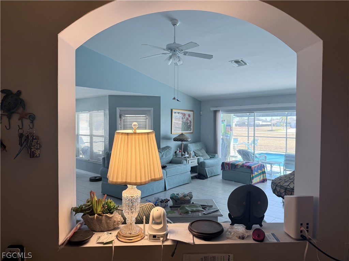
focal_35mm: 24
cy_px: 130
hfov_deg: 71.6
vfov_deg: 56.8
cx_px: 174
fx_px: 242
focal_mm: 6.76
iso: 80
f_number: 1.78
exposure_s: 1/121
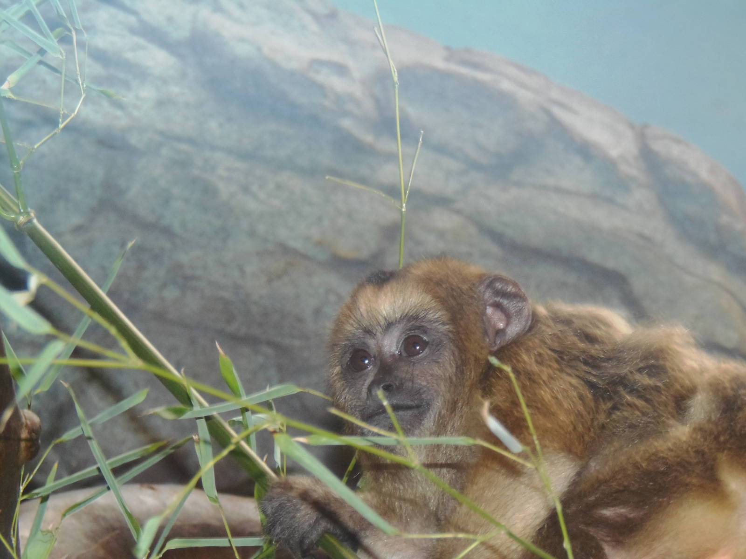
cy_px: 280
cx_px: 373
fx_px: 3965
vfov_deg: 8.1
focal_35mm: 184
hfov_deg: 10.7
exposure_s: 1/50
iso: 400
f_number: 4.9
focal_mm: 34
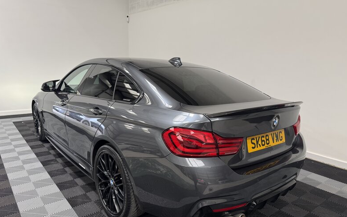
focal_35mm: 26
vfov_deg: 47.4
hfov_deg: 70.4
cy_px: 125
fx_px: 246
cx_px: 175
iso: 160
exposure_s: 1/50
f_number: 1.78
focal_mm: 6.76
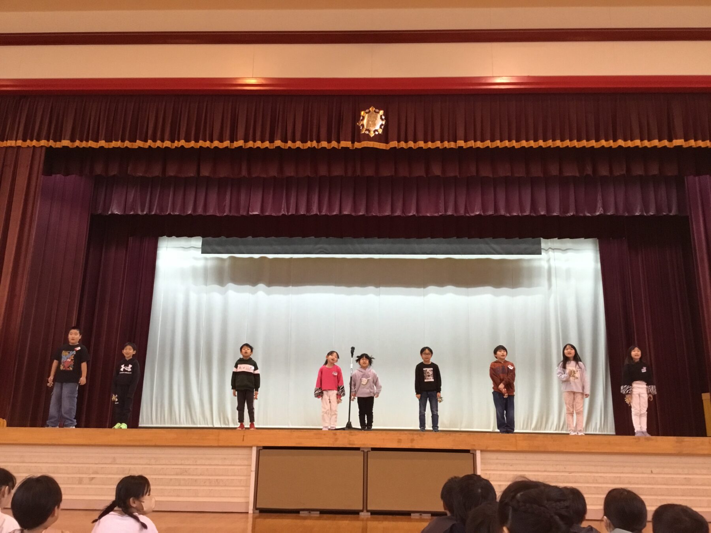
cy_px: 266
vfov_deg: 45.4
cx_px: 356
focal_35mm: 31
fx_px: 637
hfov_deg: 58.4
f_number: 2.4
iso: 100
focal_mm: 3.3
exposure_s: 1/30
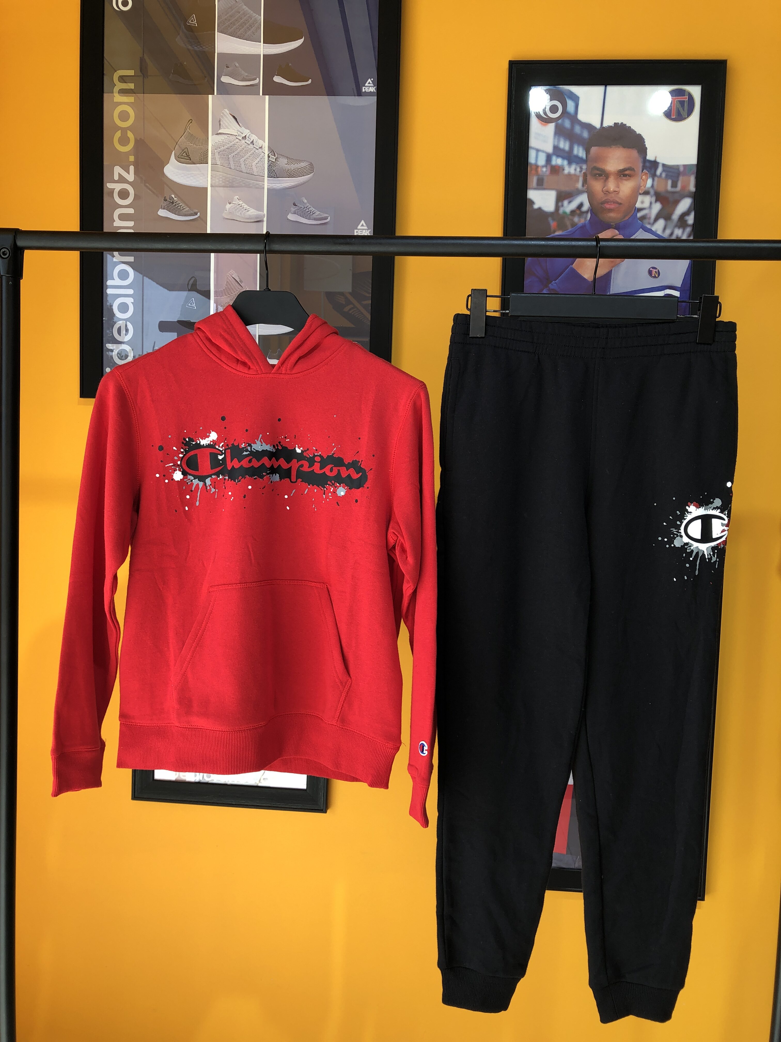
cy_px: 521
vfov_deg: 63.4
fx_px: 842
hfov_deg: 49.7
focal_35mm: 28
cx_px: 390
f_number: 1.8
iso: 20
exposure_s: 1/125
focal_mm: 3.99
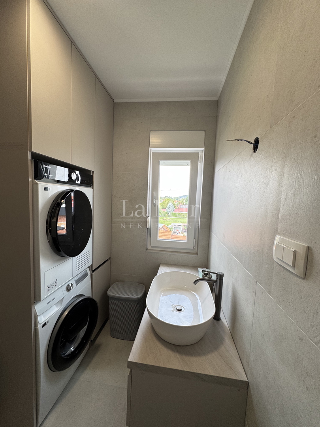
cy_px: 214
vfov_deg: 102.1
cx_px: 160
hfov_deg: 85.7
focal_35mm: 14
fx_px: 173
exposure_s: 1/100
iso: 100
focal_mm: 2.22
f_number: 2.2
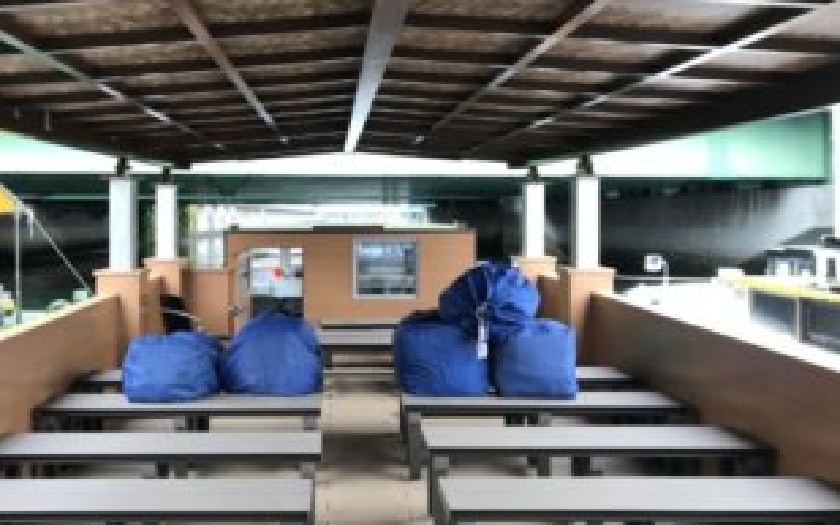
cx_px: 338
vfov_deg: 35.1
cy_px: 200
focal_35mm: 36
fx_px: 824
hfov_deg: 53.7
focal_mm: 3.99
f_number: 1.8
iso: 25
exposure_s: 1/60
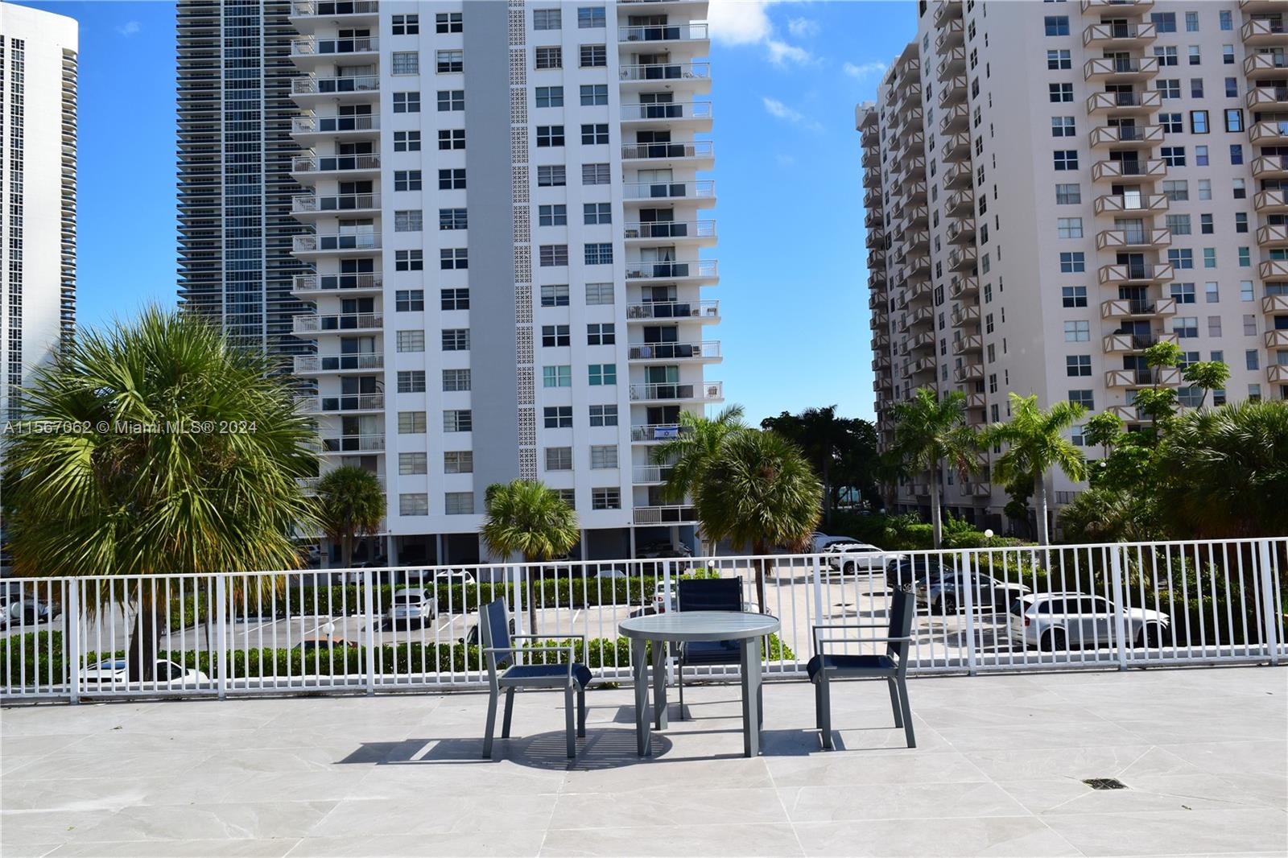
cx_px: 644
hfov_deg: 67.4
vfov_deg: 47.9
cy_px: 429
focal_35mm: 27
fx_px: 966
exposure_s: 1/500
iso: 360
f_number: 11
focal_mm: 18
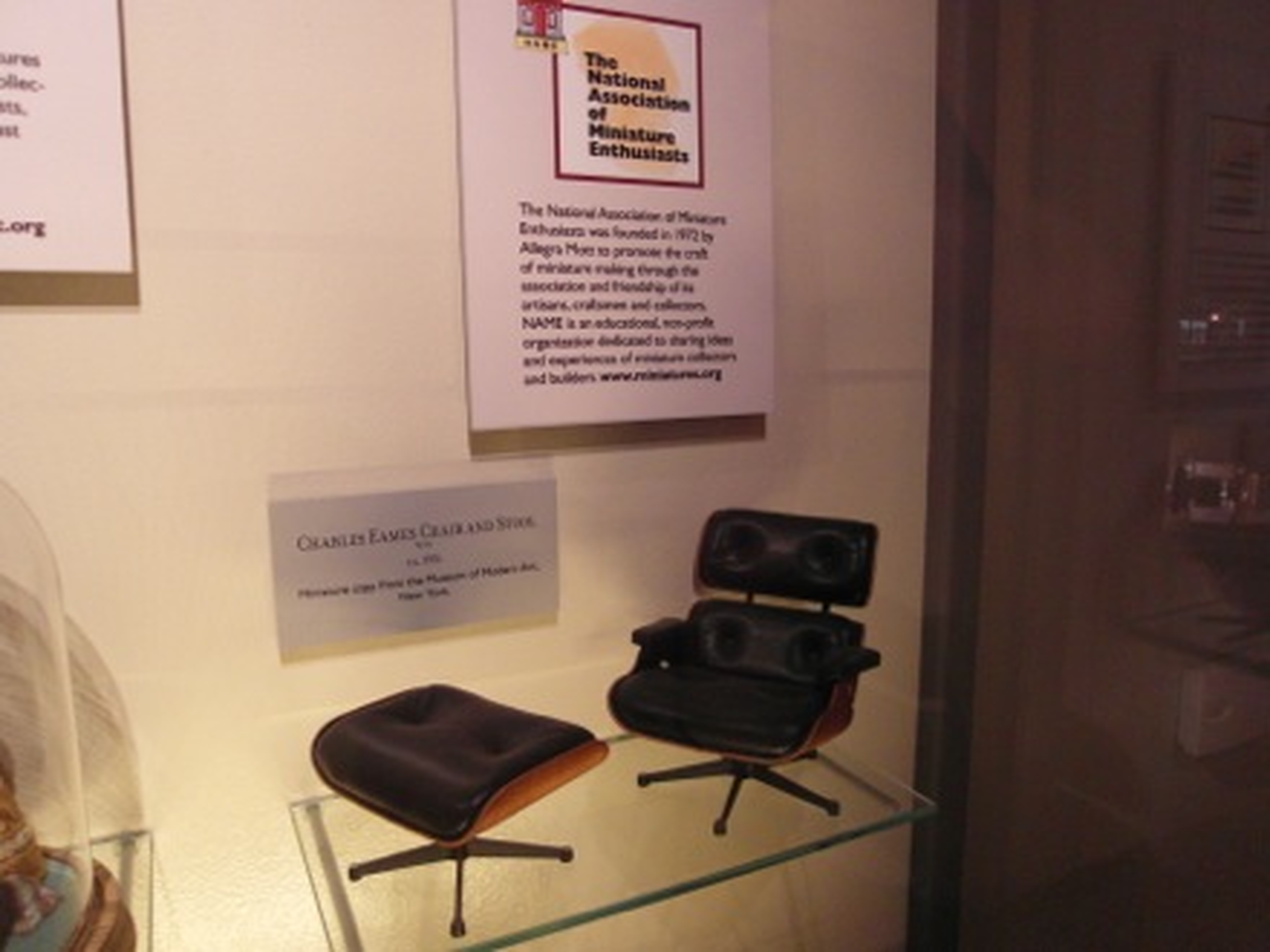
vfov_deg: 56.8
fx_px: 881
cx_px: 635
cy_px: 476
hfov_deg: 71.6
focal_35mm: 24
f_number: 2.4
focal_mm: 4.4
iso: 400
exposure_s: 1/30
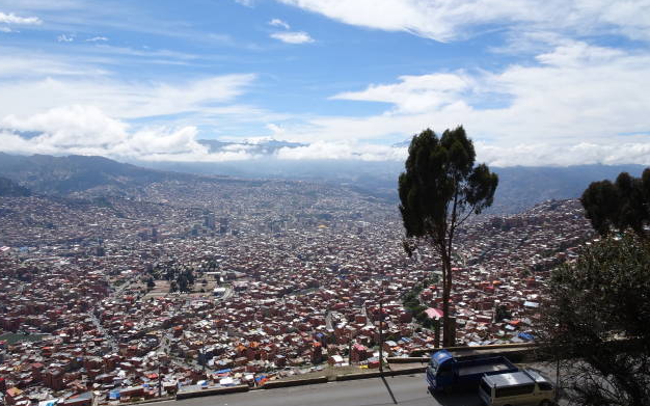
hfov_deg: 70.4
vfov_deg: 47.5
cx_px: 319
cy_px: 231
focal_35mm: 26
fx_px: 460
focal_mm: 4.1
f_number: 3.5
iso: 80
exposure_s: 1/1250
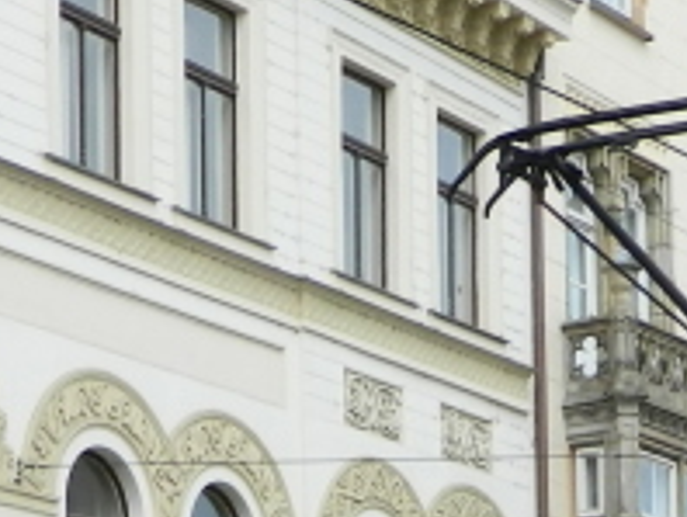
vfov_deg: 8.9
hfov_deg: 12.3
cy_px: 926
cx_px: 402
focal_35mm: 160
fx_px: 3179
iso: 80
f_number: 3.2
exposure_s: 1/500
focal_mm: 5.6
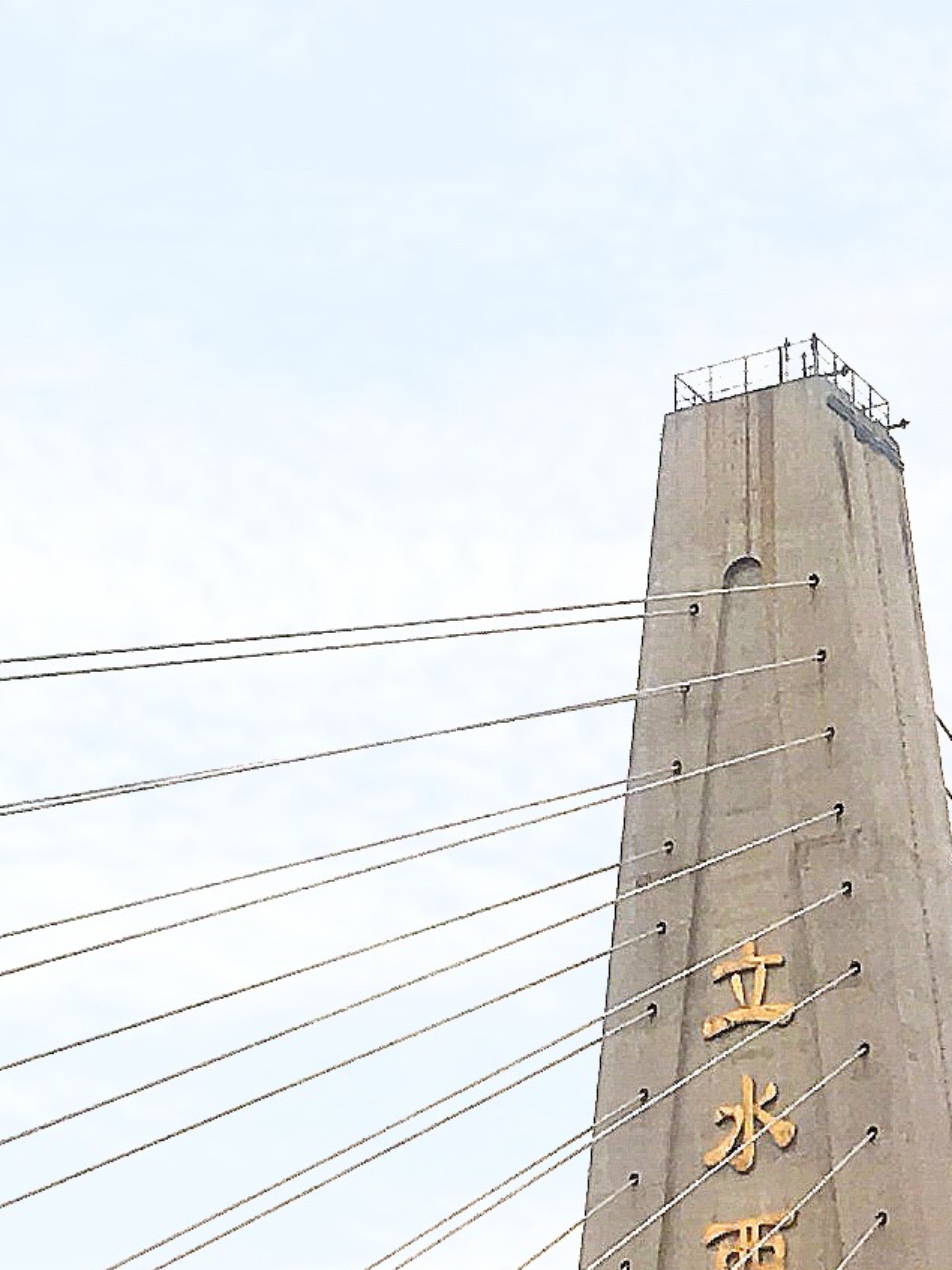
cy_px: 1531
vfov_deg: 13.9
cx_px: 1462
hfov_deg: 10.4
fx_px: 5062
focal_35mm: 138
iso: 25
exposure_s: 1/204
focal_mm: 4.15
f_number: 2.2
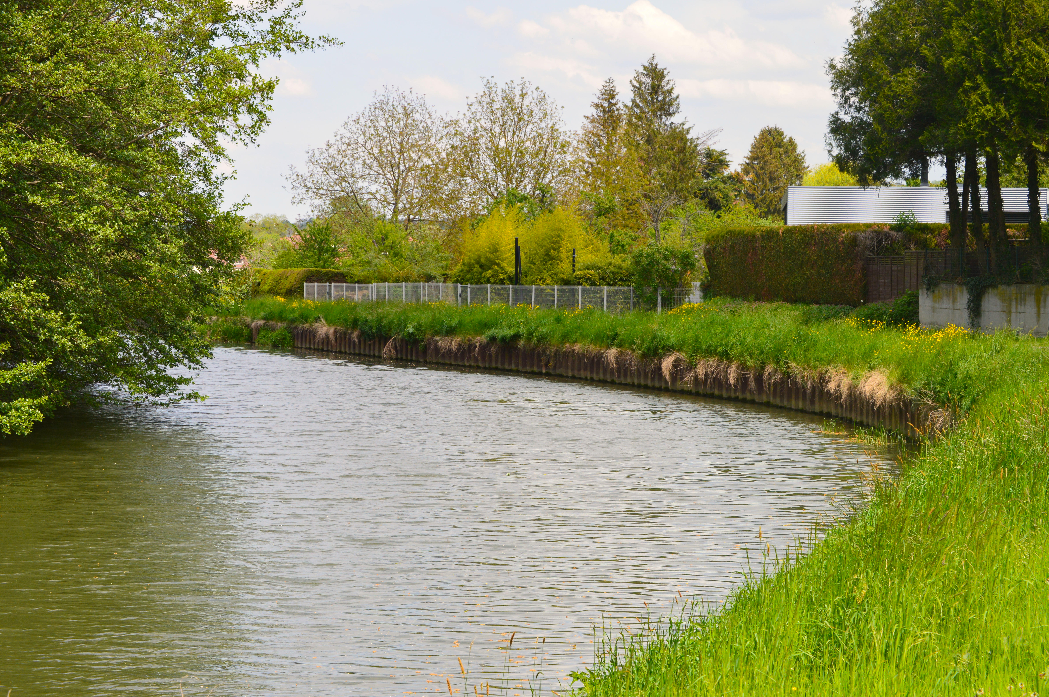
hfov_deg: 24.6
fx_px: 2402
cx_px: 524
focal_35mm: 82
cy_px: 348
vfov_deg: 16.5
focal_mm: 55
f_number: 11
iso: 400
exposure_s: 1/400
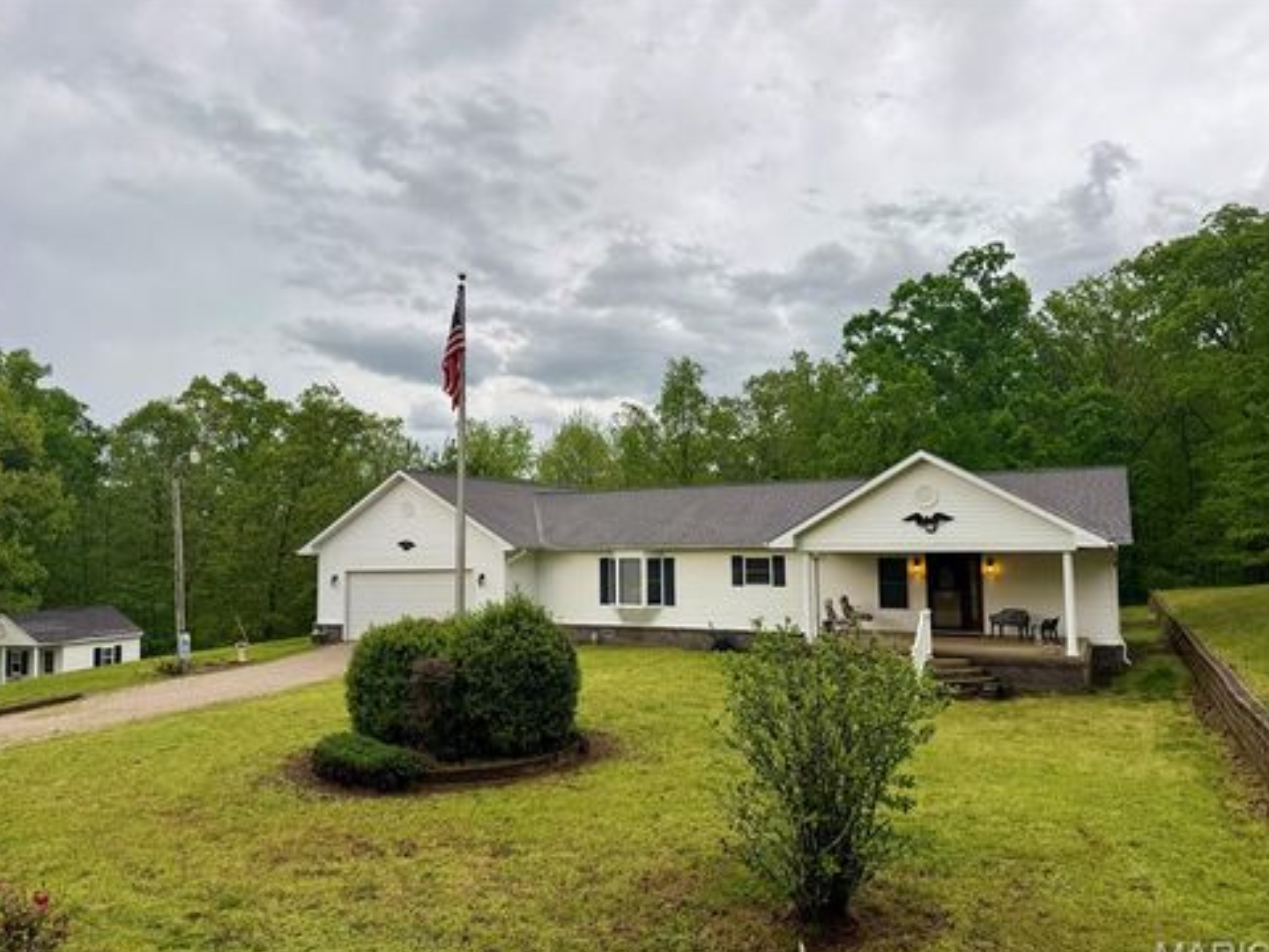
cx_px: 624
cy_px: 488
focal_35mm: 25
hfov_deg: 69.4
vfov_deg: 54.9
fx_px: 916
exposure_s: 1/405
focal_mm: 6.76
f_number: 1.78
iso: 80
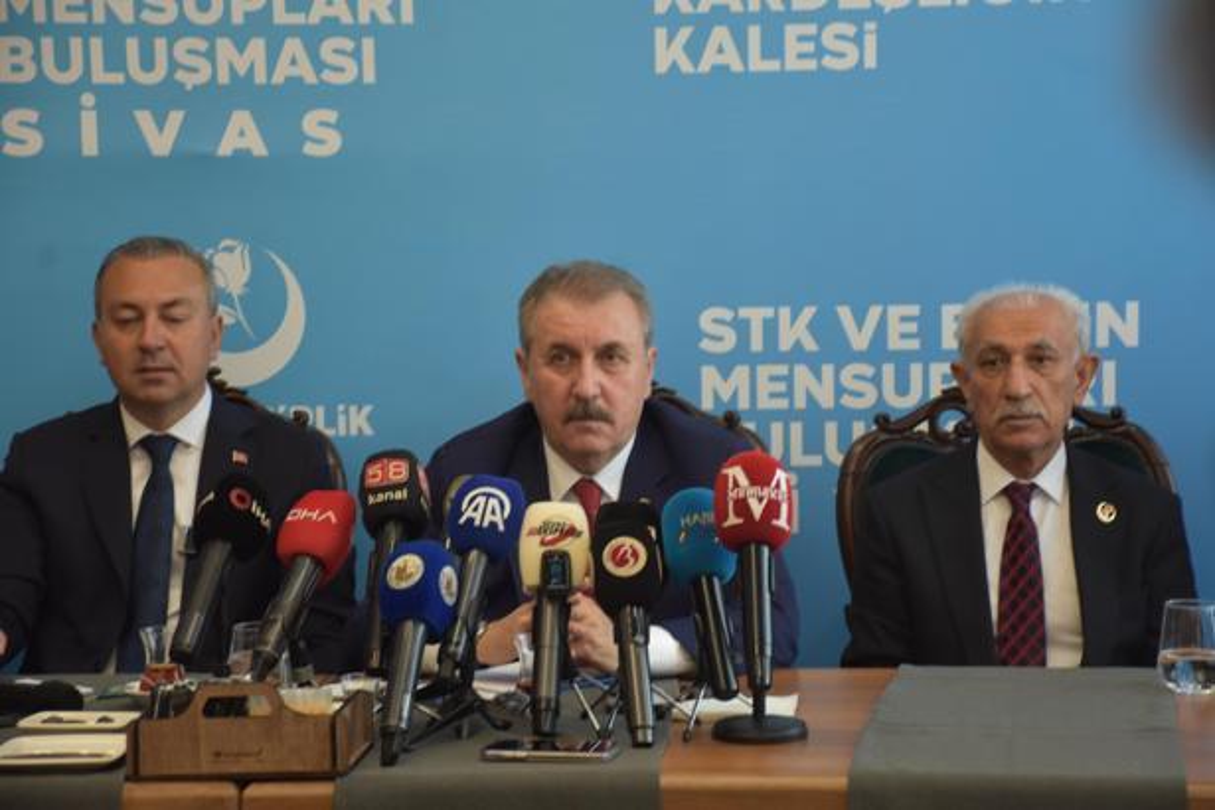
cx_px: 608
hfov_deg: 19.5
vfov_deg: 13.0
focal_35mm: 105
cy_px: 405
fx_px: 3543
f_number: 5
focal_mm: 70
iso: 800
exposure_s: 1/80
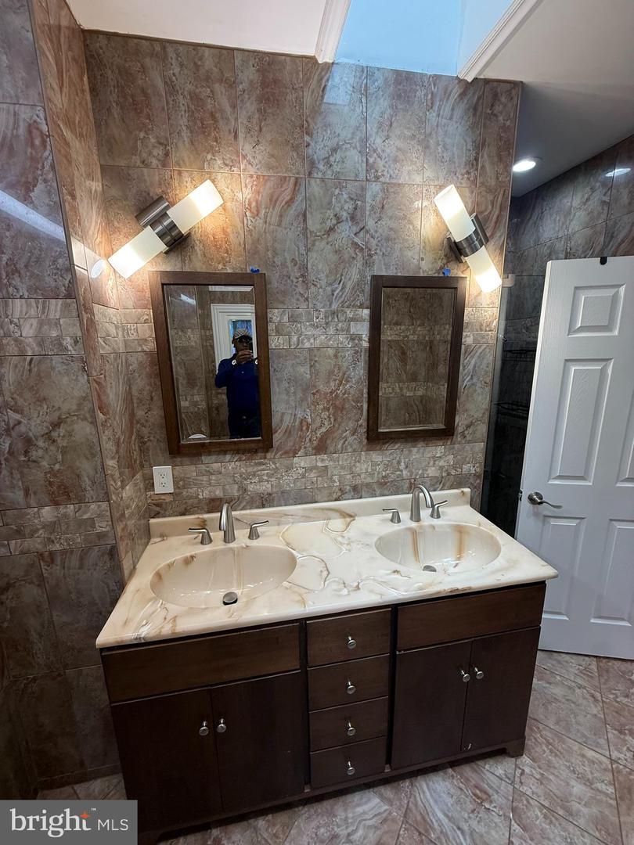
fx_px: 342
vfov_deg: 102.1
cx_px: 317
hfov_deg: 85.7
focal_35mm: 14
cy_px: 422
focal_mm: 2.22
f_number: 2.2
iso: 125
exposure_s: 1/120
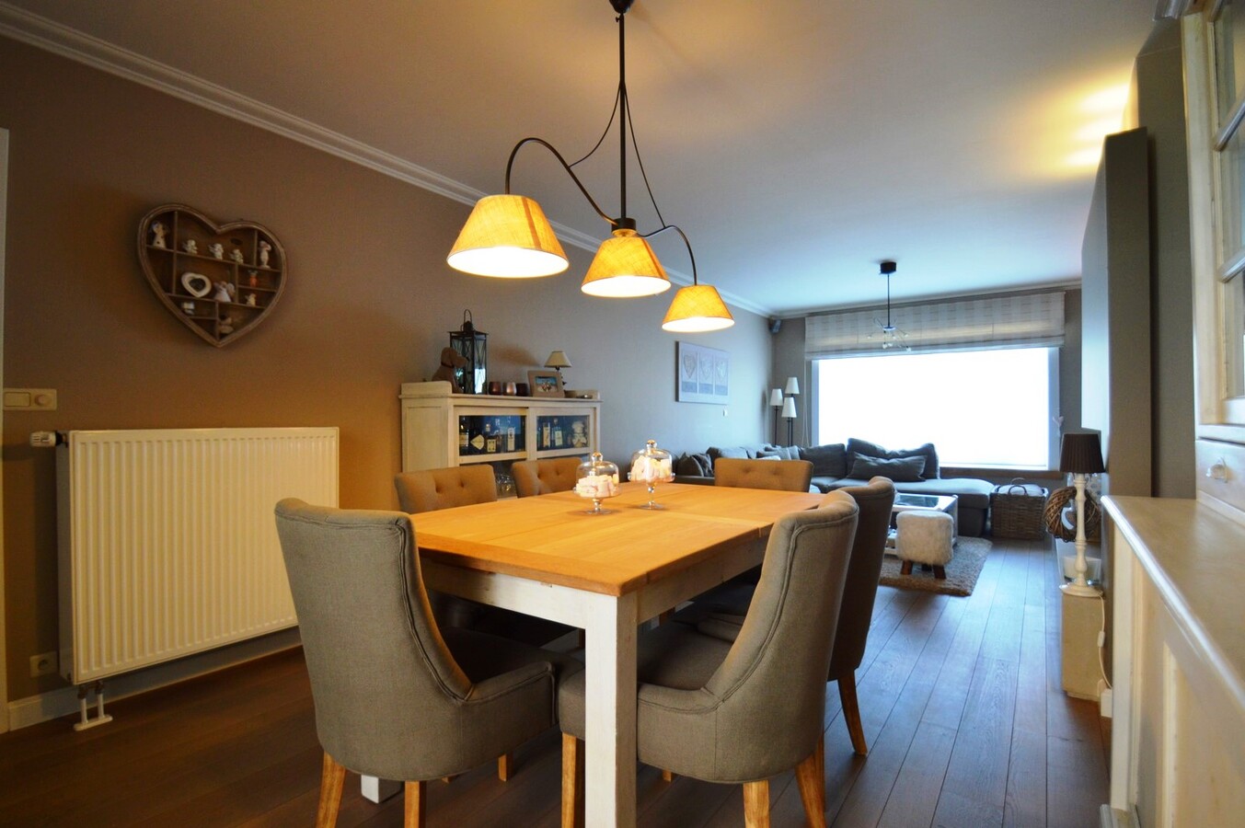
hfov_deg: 95.0
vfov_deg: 72.0
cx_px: 622
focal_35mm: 16
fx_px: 570
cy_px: 414
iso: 560
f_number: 3.5
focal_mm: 11
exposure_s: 1/60
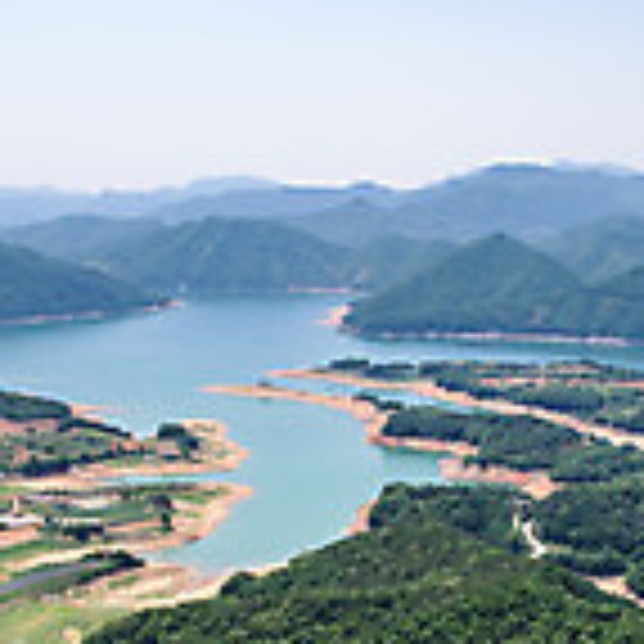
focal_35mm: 64
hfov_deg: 26.9
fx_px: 1347
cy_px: 468
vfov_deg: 26.6
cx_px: 349
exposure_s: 1/125
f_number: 10
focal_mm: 27
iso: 100
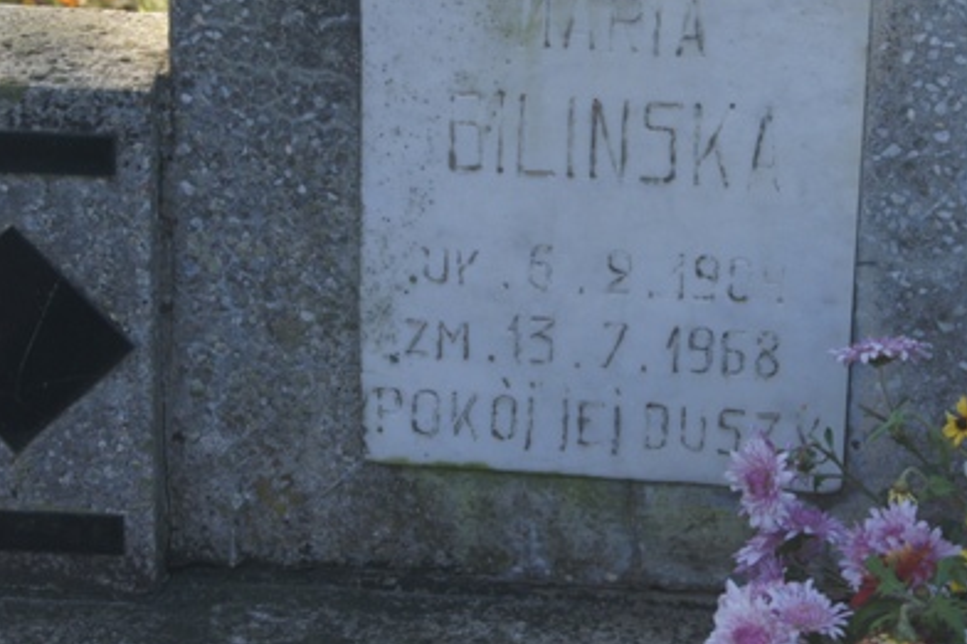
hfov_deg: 15.2
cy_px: 178
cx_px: 607
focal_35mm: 135
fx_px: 3620
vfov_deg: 10.1
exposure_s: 1/125
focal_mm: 55
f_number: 8
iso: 200
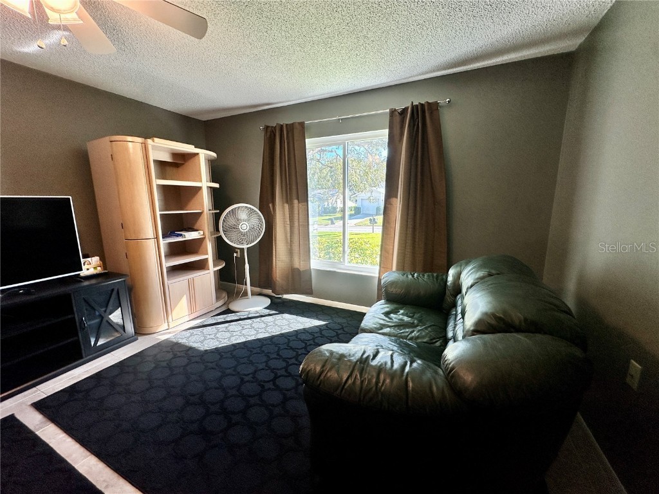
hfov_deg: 102.1
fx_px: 267
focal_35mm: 14
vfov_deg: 85.7
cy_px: 247
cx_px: 330
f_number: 2.2
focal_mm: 2.22
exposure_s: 1/120
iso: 50
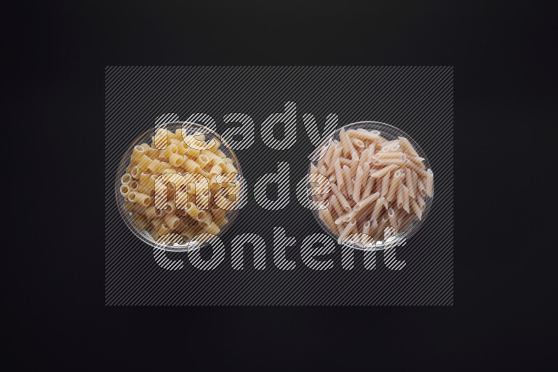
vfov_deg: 27.0
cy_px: 186
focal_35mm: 50
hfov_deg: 39.6
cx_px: 279
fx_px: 775
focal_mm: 50
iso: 100
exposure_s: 1/100
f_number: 8
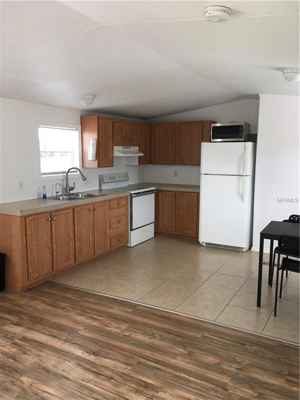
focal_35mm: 29
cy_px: 200
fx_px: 335
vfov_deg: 61.7
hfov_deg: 48.2
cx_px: 150
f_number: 2.2
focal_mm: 4.15
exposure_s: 1/40
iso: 25
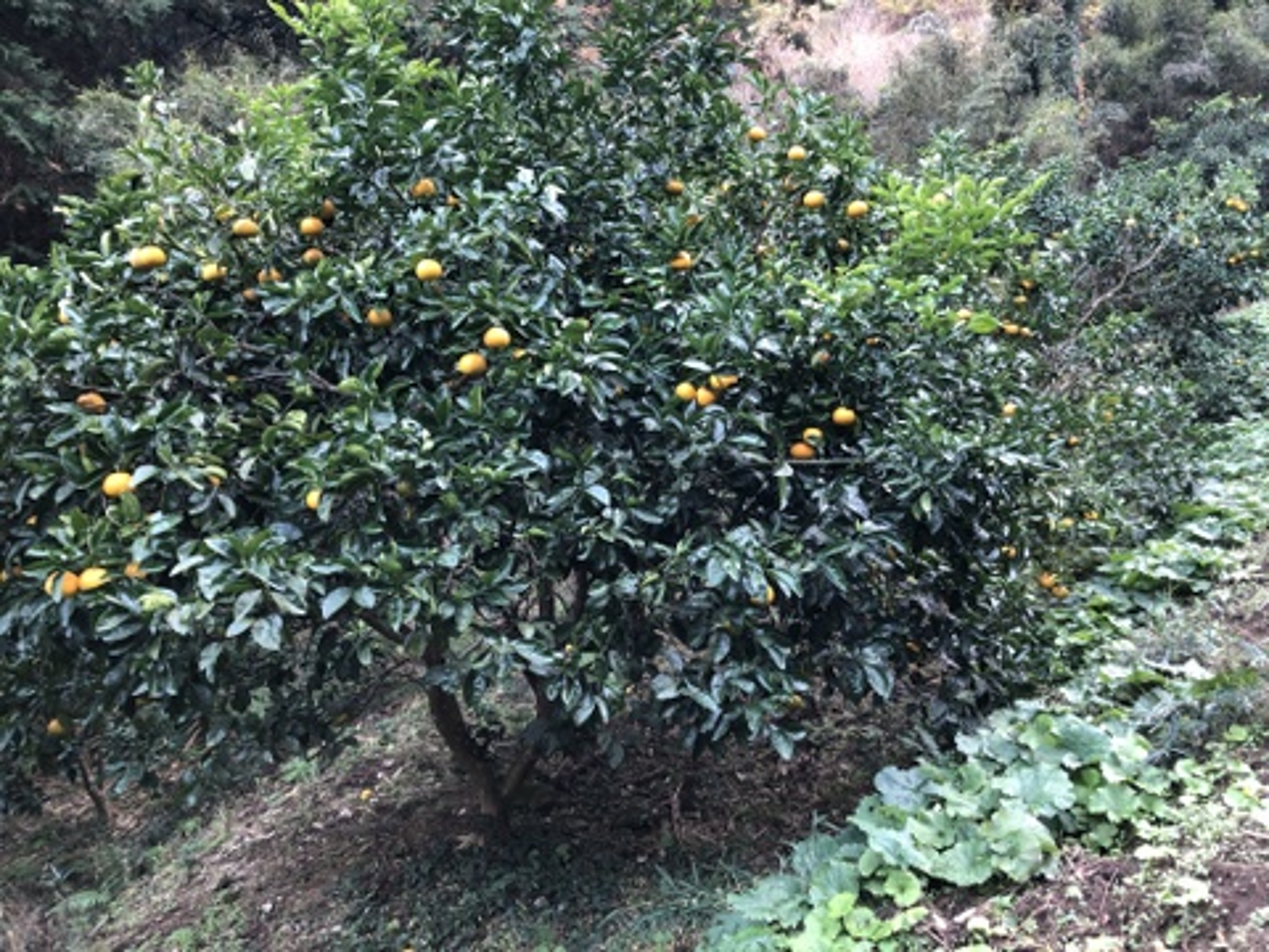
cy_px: 476
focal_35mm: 28
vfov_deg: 49.7
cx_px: 634
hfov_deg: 63.4
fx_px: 1026
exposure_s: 1/20
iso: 40
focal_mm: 3.99
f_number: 1.8
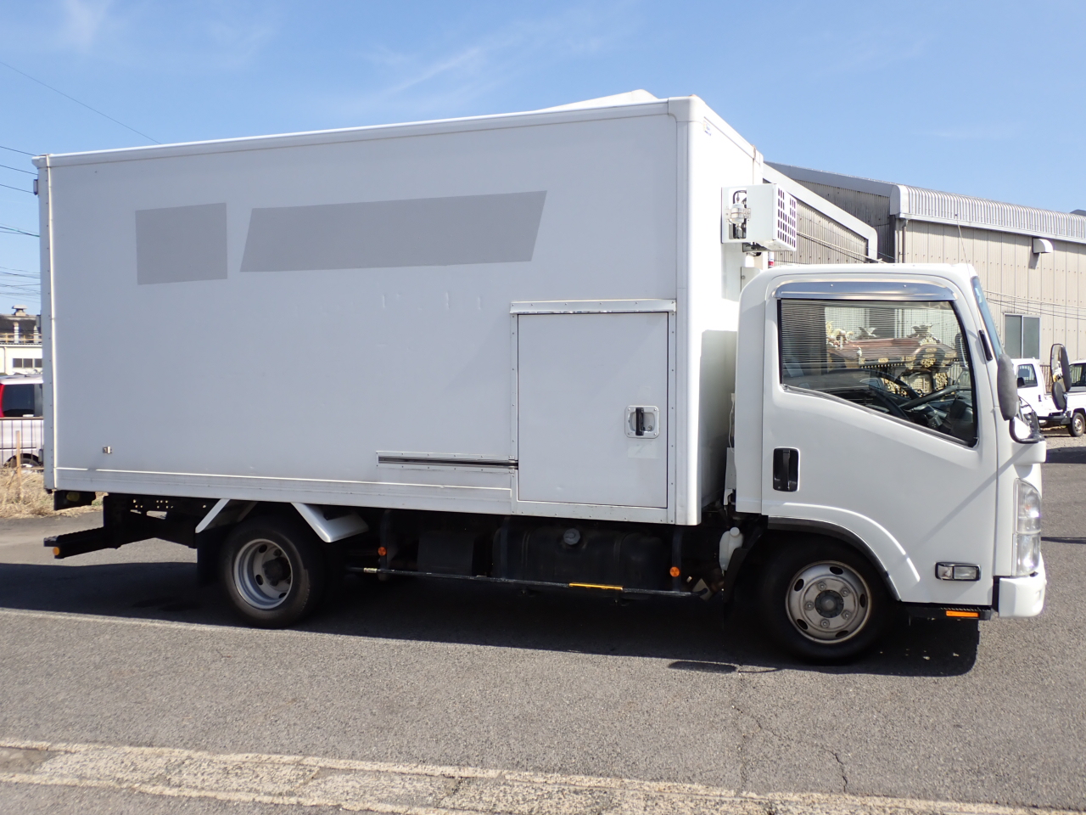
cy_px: 408
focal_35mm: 36
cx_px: 543
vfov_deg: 39.7
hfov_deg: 51.4
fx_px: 1129
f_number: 3.5
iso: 100
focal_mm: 6.37
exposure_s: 1/800
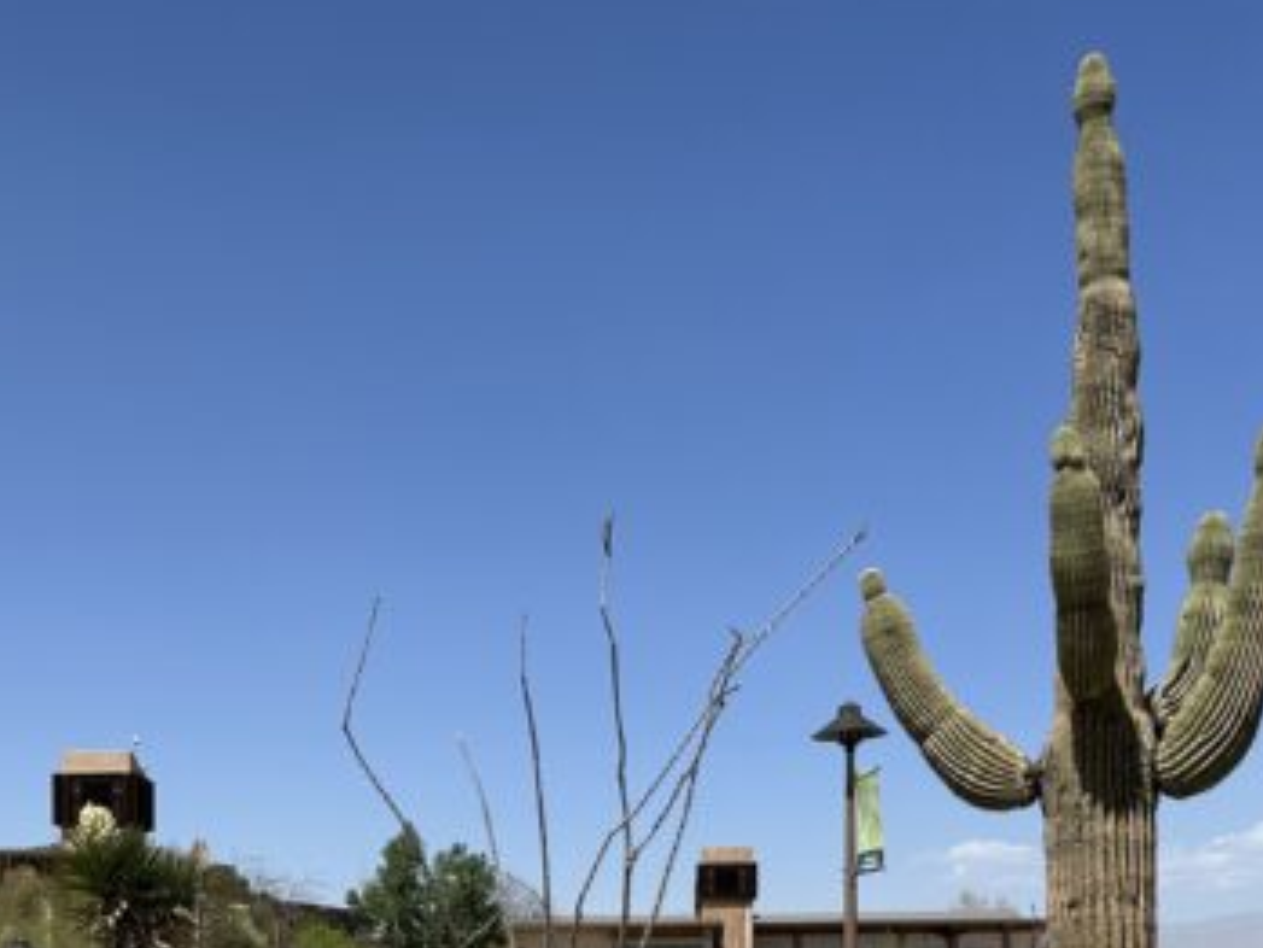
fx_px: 1825
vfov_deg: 27.3
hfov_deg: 37.9
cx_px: 467
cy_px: 966
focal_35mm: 50
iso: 80
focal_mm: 6.86
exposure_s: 1/7576
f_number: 1.78
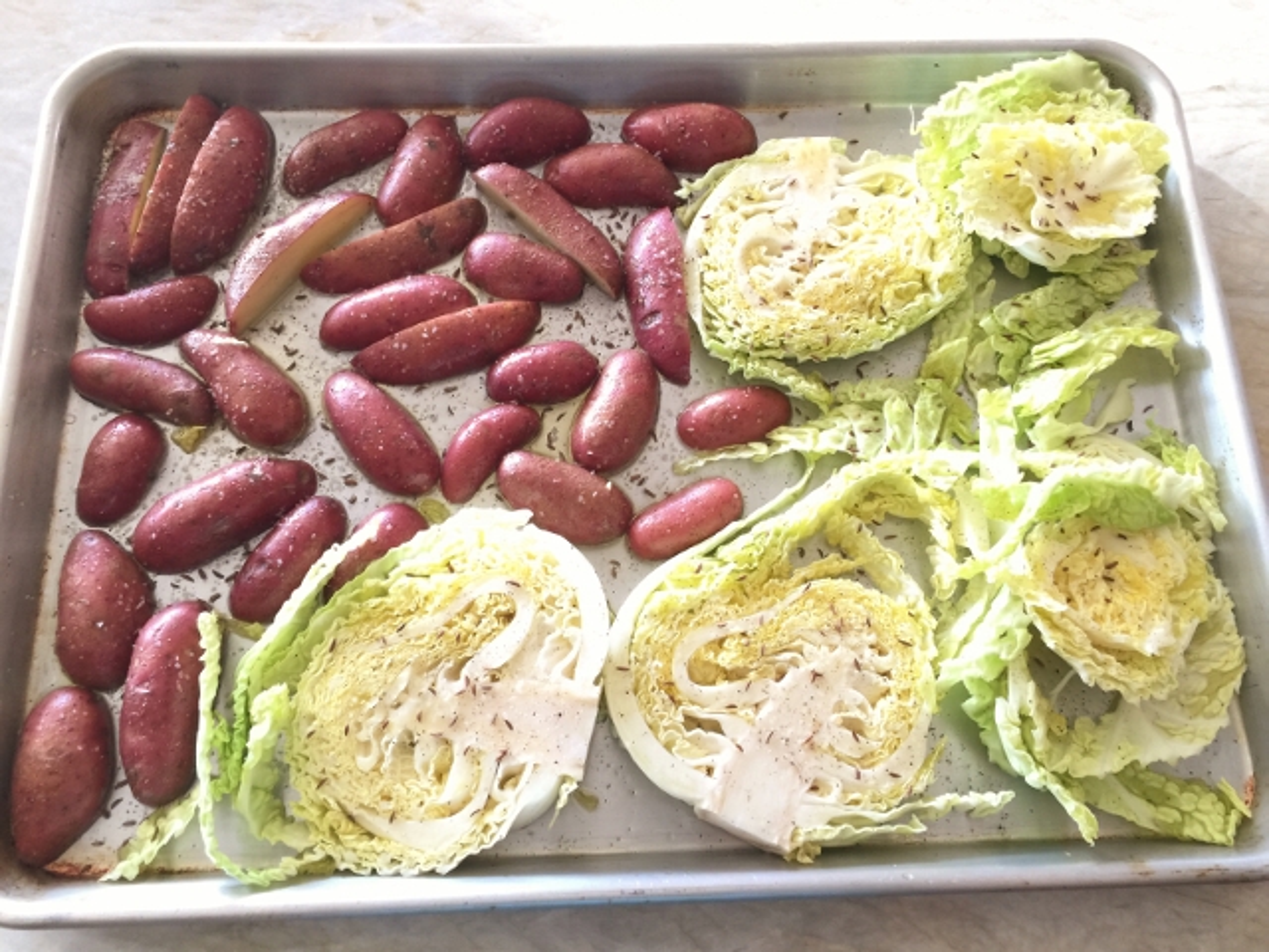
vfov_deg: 48.2
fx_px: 1063
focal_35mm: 29
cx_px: 634
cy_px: 476
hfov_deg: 61.7
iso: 50
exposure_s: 1/30
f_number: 2.2
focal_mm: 4.15
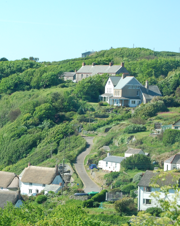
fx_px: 1125
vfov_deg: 11.4
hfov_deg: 9.1
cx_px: -5
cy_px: 107
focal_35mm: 169
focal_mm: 66
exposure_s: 1/640
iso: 400
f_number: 6.3
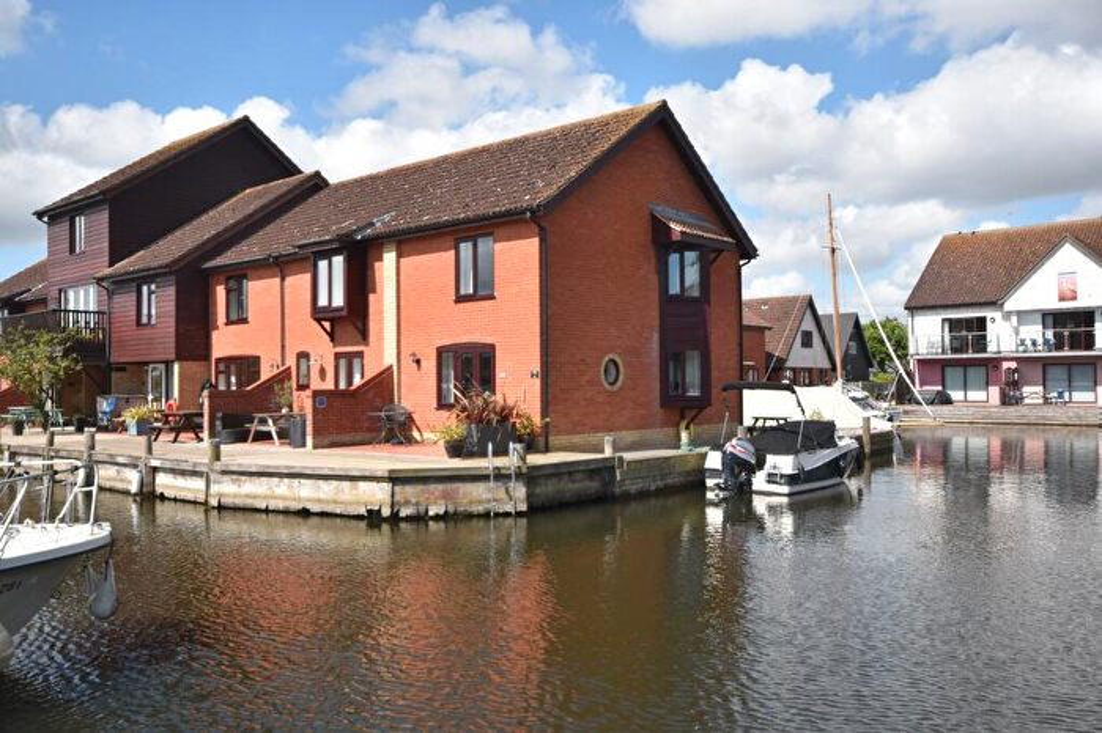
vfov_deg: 43.6
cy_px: 366
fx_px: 918
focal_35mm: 30
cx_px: 551
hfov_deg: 62.0
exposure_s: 1/320
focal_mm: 20
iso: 200
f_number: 9
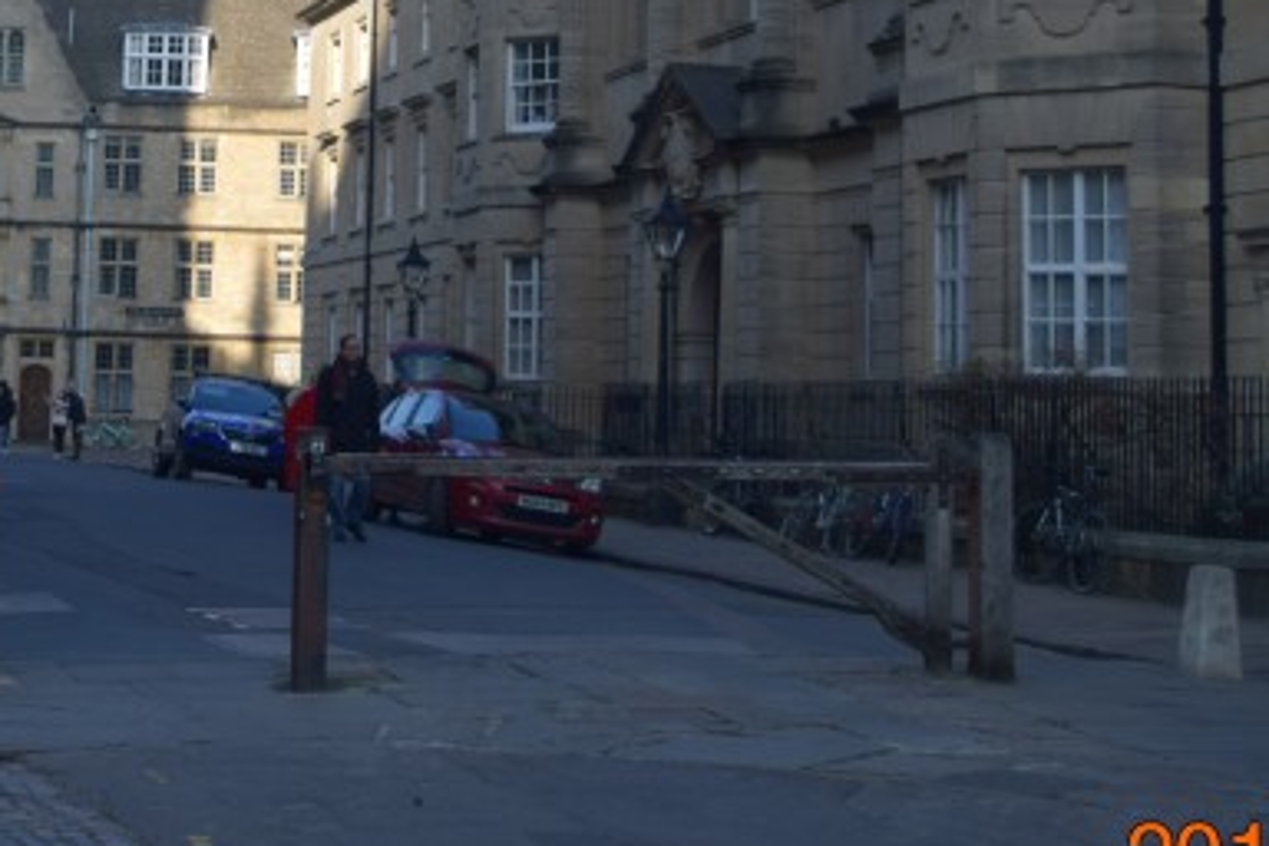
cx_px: 238
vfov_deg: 15.1
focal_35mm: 88
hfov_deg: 22.8
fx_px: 3102
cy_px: -99
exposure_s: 1/1250
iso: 200
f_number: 3.8
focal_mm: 22
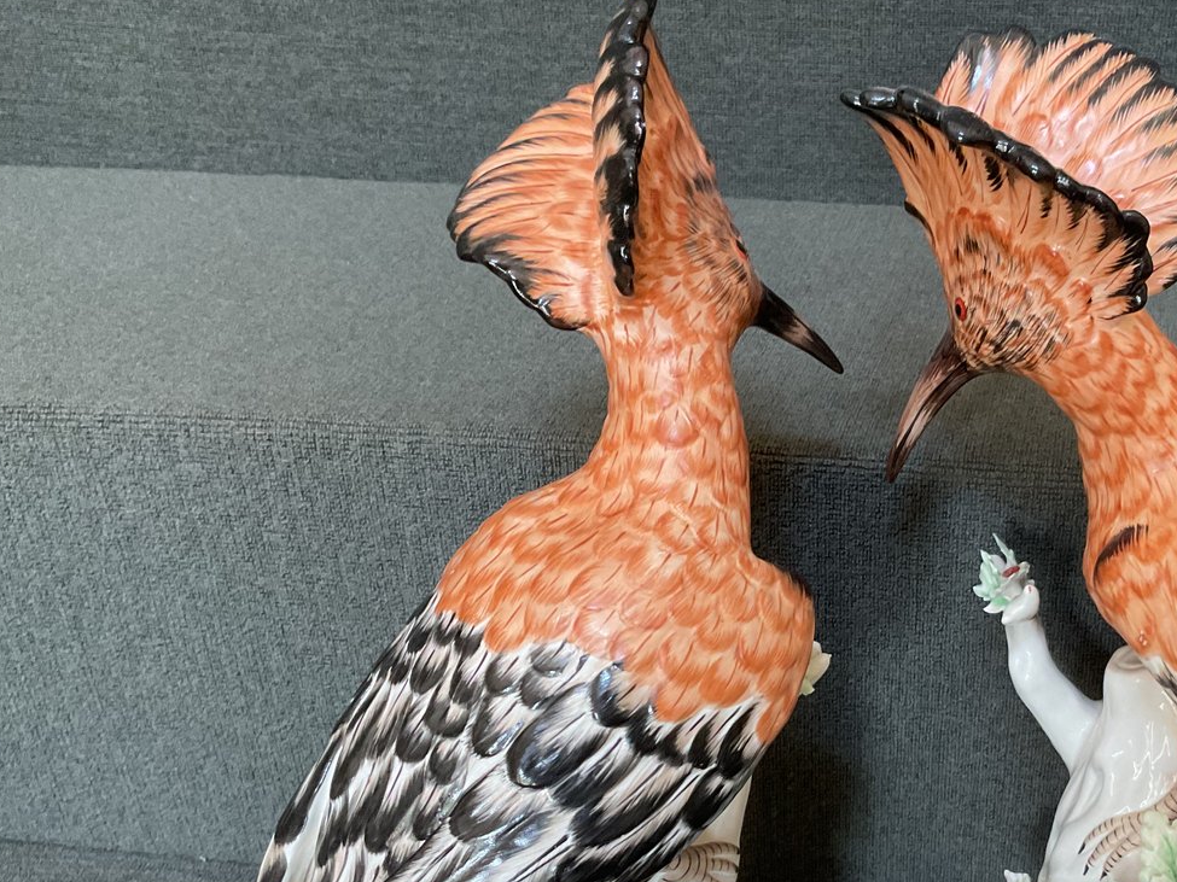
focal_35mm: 45
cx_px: 876
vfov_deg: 31.8
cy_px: 612
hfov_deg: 40.9
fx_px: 1530
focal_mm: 3
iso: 200
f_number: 1.8
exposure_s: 1/60
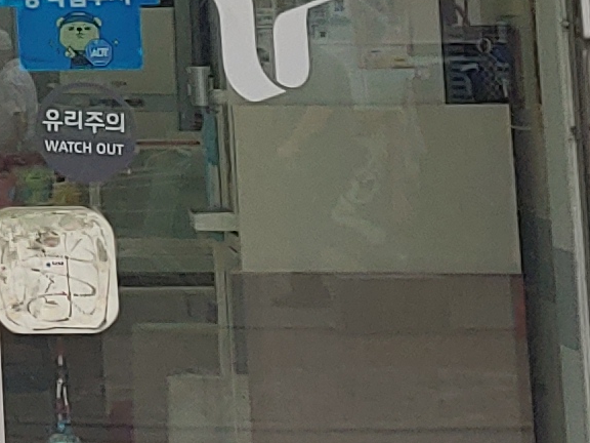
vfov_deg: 8.0
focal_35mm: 175
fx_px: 2983
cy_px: -504
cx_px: -835
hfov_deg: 9.9
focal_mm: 4.23
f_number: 1.5
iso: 50
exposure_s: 1/552
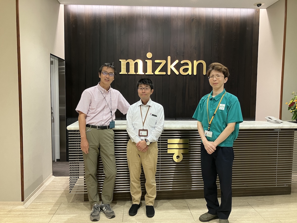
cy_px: 112
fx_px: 240
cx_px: 148
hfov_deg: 63.4
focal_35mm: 28
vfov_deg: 49.7
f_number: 1.8
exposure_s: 1/60
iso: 160
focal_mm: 3.99
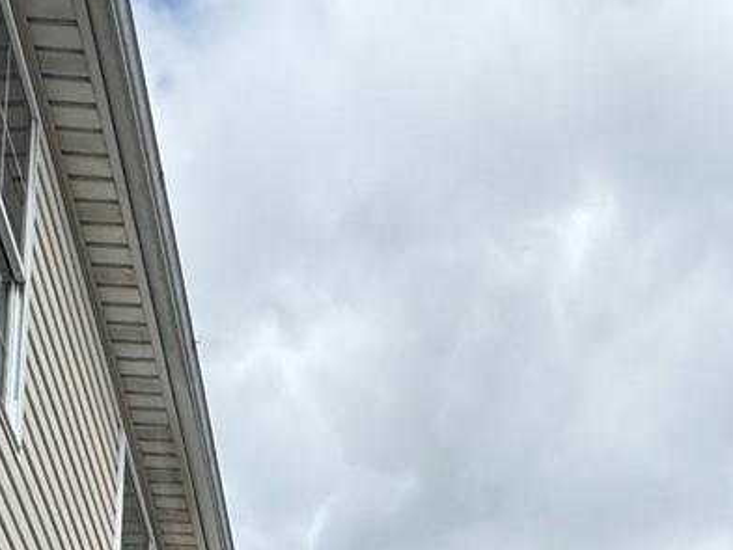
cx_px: 360
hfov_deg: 26.7
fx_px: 1546
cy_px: 1372
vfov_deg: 13.6
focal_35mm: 73
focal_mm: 2.22
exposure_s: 1/1976
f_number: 2.2
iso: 50
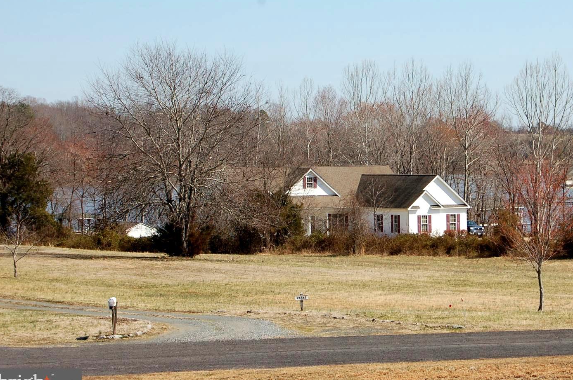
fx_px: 1935
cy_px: 118
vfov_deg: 11.2
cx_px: 413
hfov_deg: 16.8
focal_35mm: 122
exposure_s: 1/320
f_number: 9
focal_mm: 55
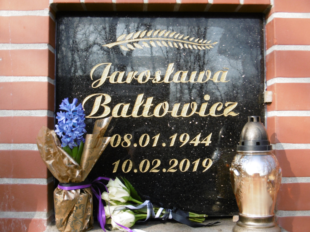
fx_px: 457
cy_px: 116
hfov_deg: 37.5
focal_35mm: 51
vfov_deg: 28.6
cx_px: 155
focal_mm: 9.2
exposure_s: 1/125
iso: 100
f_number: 4
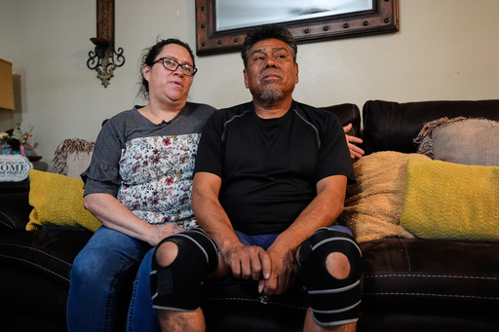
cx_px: 250
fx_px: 416
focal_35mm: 30
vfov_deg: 43.6
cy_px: 166
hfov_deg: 61.9
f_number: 2.8
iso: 4000
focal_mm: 30
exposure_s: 1/160
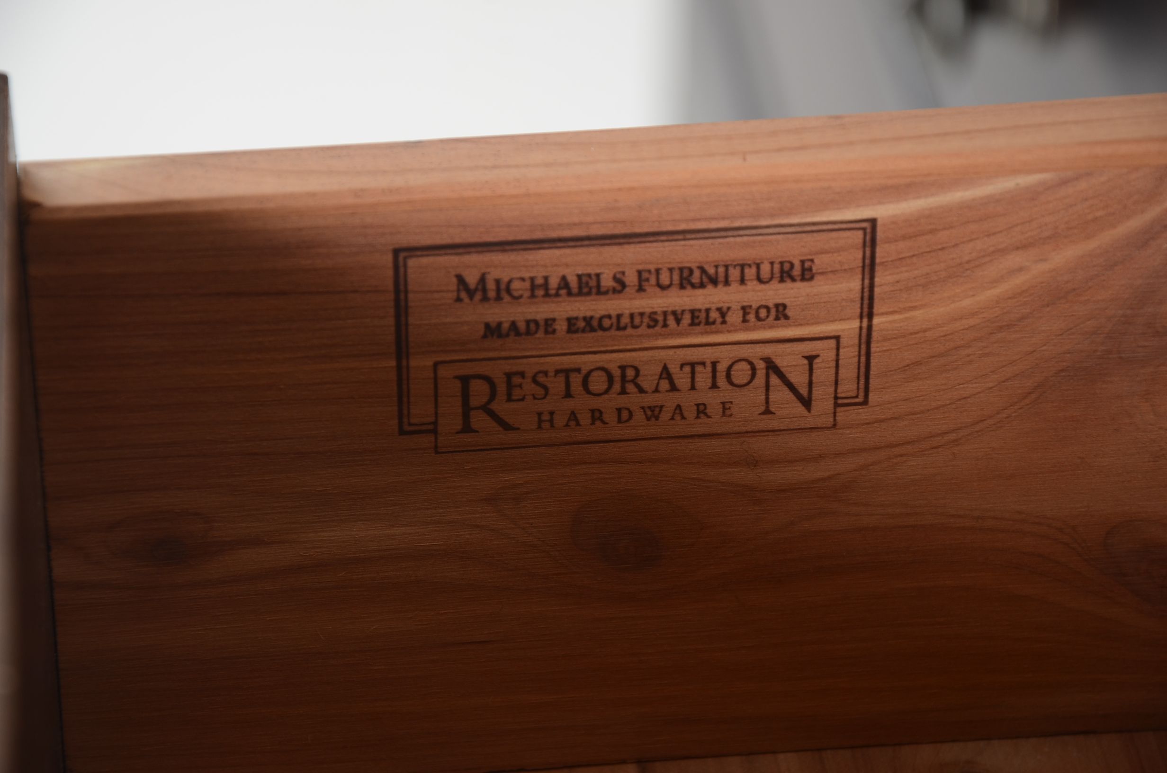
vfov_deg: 8.7
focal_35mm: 158
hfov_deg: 13.1
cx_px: 584
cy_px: 386
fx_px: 5095
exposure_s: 1/60
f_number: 6.3
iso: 160
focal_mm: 105
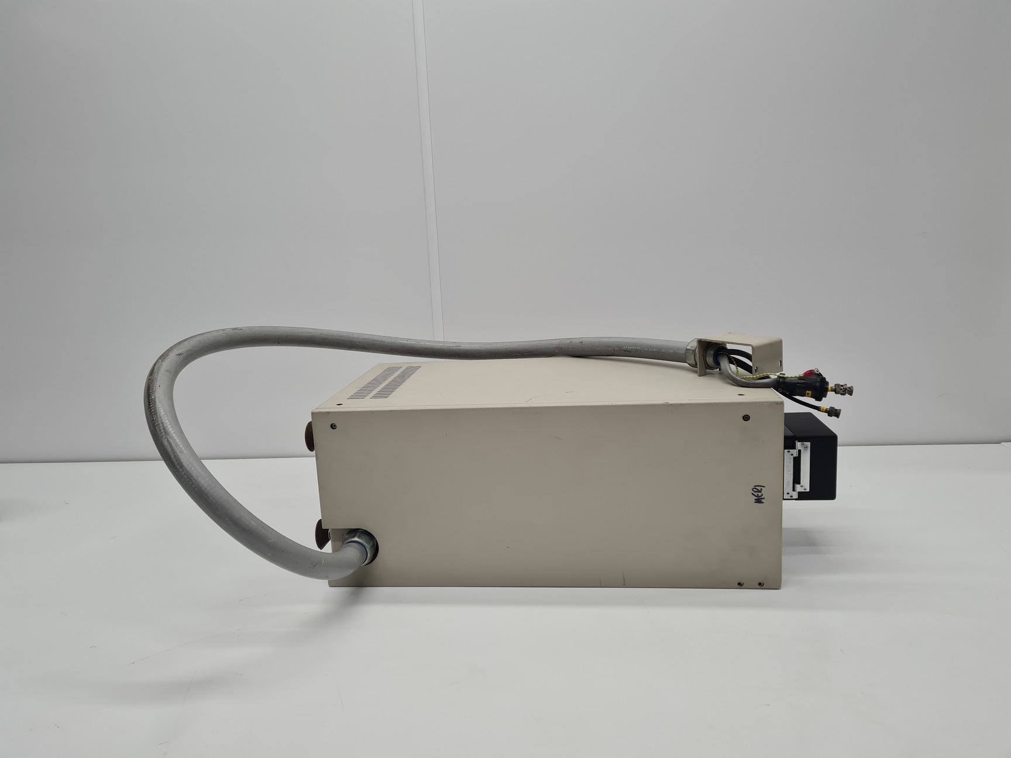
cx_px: 506
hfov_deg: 67.3
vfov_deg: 53.1
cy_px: 379
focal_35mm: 26
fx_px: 759
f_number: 1.8
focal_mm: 5.4
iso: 50
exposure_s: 1/131
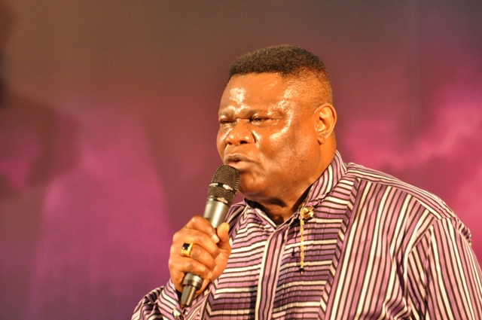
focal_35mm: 360
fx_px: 4814
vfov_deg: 3.8
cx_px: 241
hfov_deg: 5.7
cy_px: 160
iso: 1800
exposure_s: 1/30
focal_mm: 240
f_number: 5.6
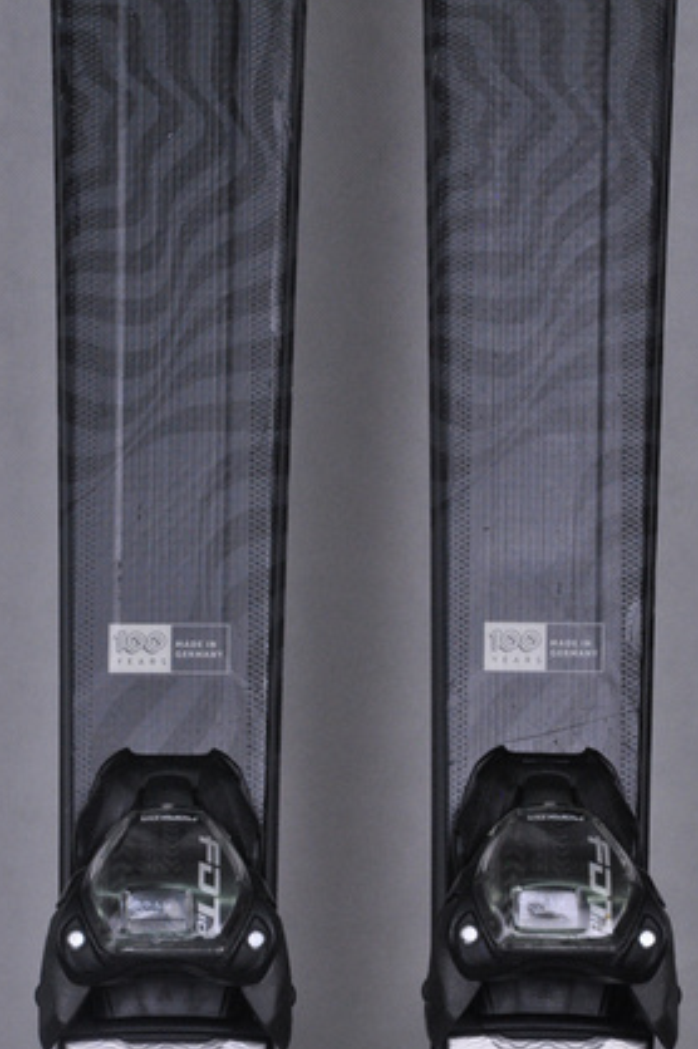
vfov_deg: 12.1
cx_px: 363
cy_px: 507
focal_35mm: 170
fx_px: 4939
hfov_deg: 8.1
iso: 3200
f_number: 11
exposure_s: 1/125
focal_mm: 105
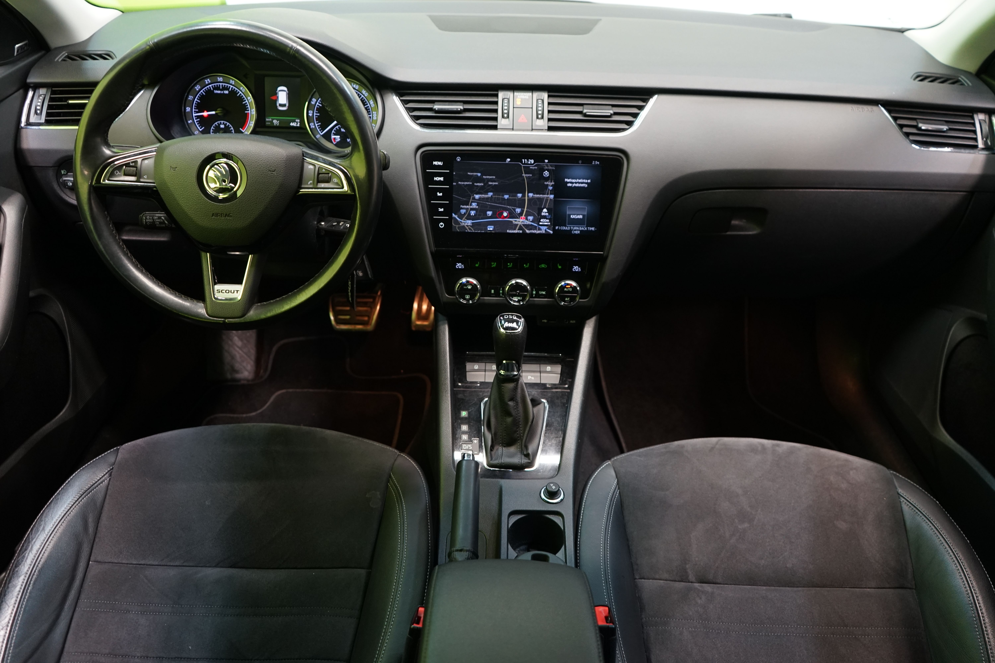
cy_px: 332
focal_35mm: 28
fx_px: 774
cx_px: 498
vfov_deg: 46.4
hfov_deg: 65.5
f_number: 3.5
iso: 1000
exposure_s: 1/30
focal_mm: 28
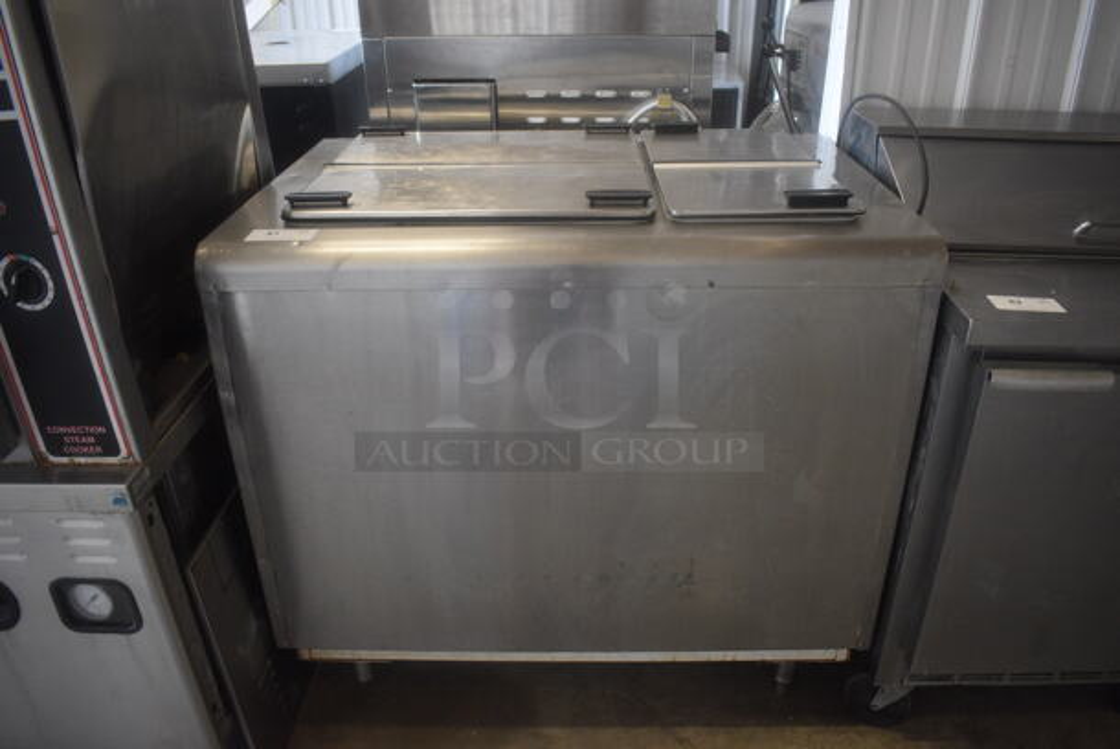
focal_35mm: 27
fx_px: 841
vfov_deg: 48.0
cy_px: 374
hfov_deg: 67.3
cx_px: 560
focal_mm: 18
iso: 1400
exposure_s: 1/125
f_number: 3.5
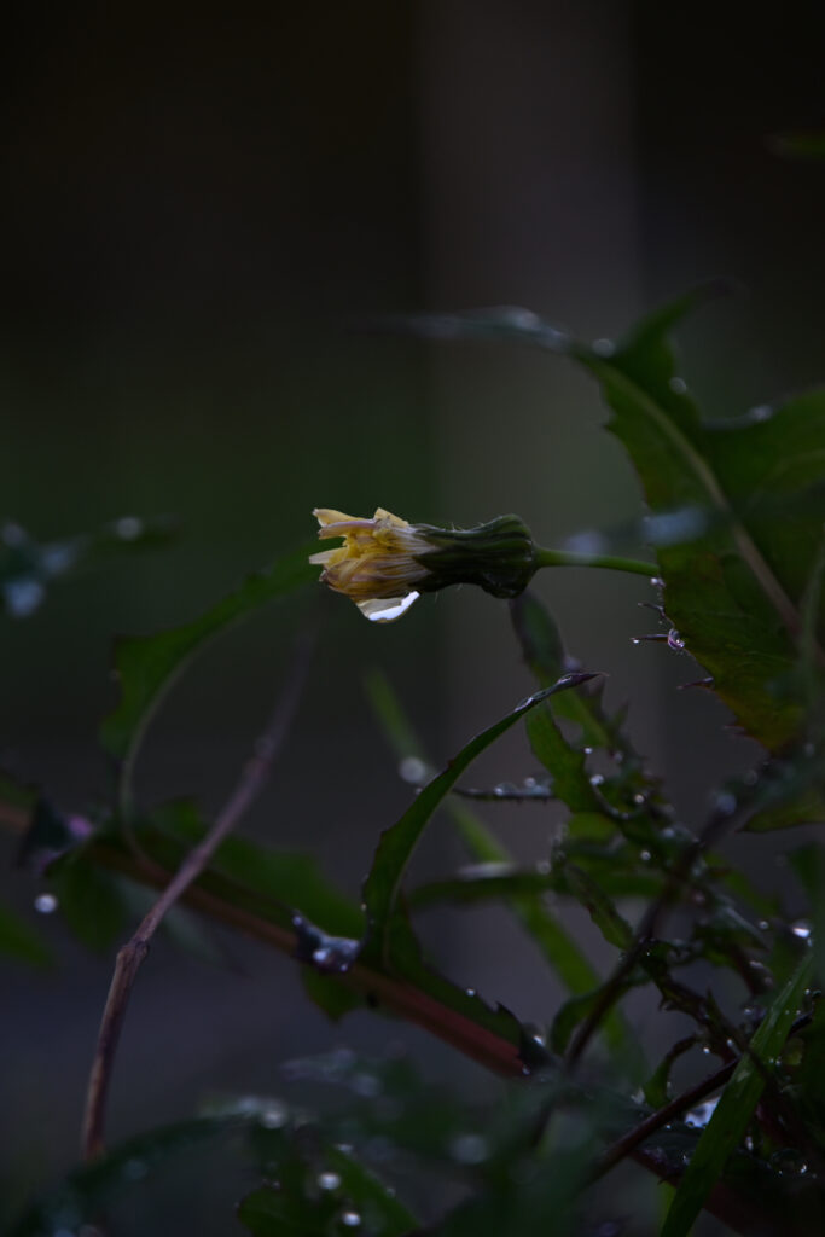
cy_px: 618
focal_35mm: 165
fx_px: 5670
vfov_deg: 12.5
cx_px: 412
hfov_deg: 8.3
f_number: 6.3
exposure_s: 1/200
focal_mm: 165
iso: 1000
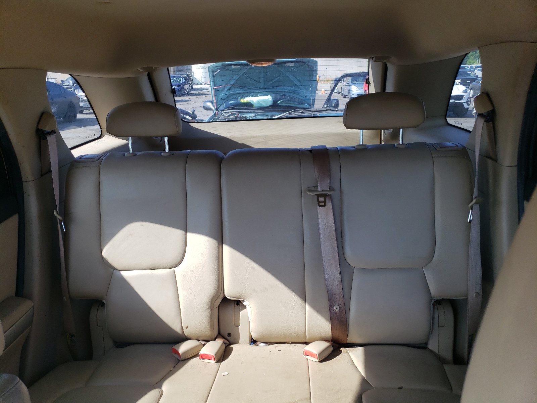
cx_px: 268
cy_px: 202
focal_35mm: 26
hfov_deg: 67.3
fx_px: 403
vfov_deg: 53.1
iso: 50
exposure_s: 1/250
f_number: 1.5
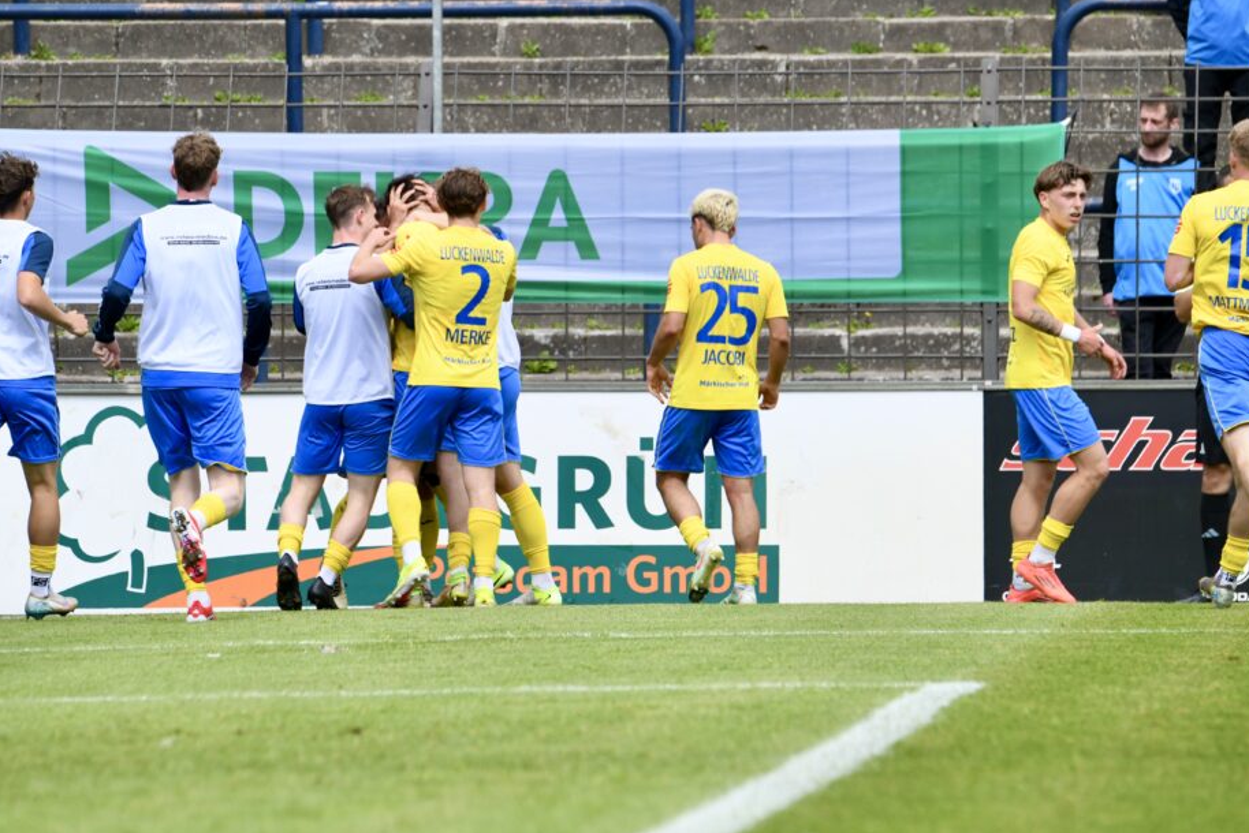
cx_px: 611
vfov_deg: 3.1
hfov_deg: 4.6
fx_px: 15547
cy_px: 409
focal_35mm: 448
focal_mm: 400
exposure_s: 1/1600
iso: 1250
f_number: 9
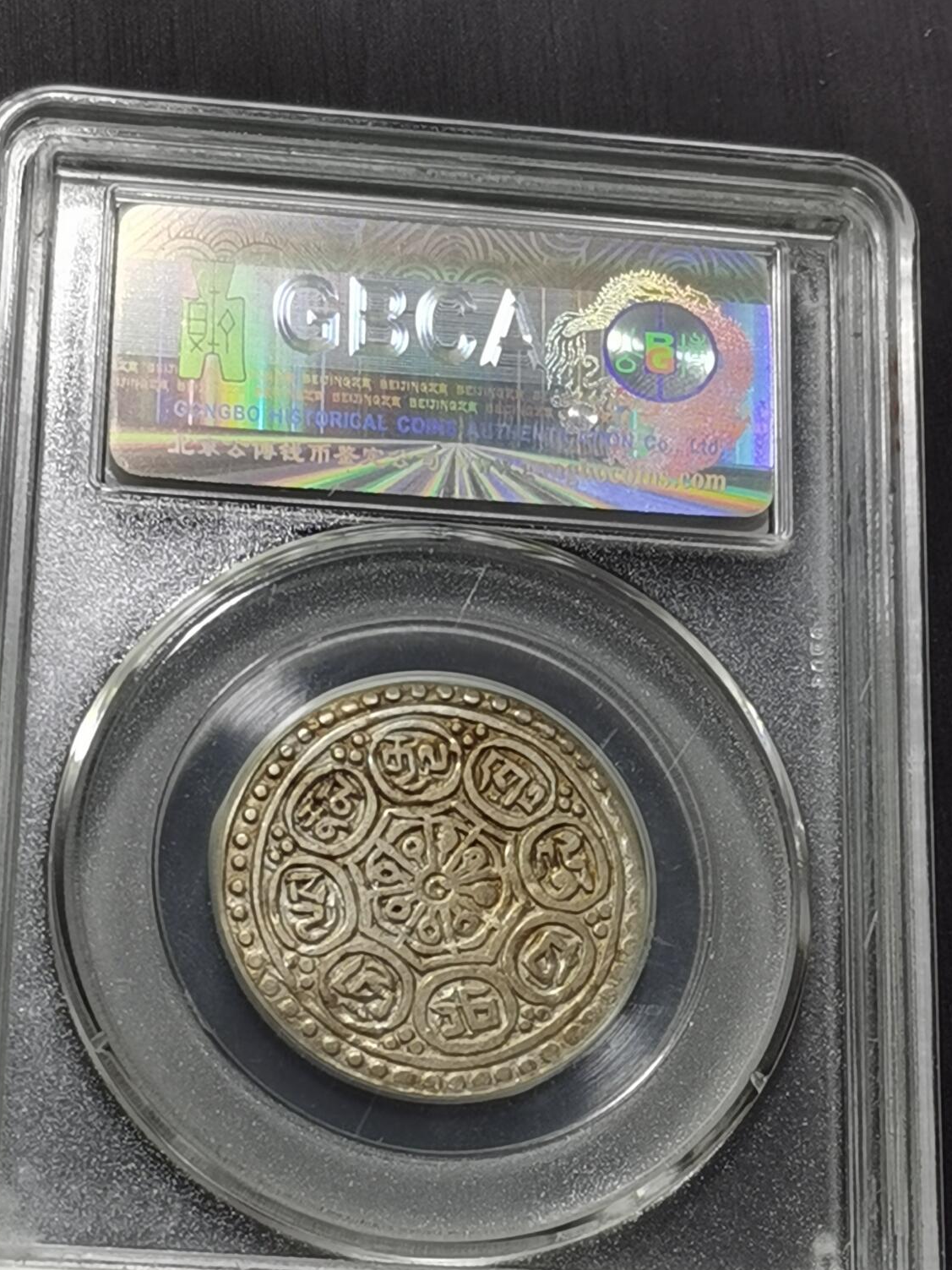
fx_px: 3557
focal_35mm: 97
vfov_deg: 20.2
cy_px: 756
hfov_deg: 15.2
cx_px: 410
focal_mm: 5.58
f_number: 1.8
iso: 50
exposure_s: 1/120
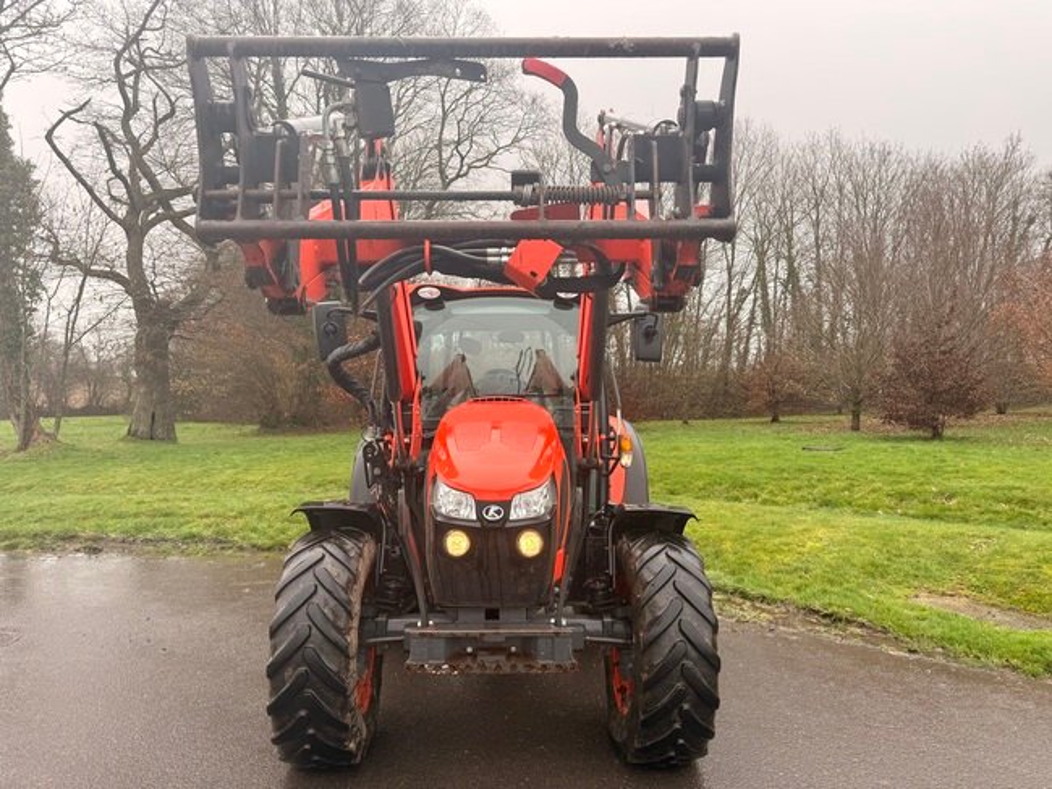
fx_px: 730
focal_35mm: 24
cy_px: 394
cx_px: 526
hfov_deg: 71.6
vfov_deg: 56.8
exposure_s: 1/395
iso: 80
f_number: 1.78
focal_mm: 6.76
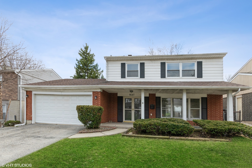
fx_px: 126
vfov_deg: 67.4
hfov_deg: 90.0
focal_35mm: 18
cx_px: 126
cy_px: 84
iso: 320
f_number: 7.1
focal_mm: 12
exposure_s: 1/400
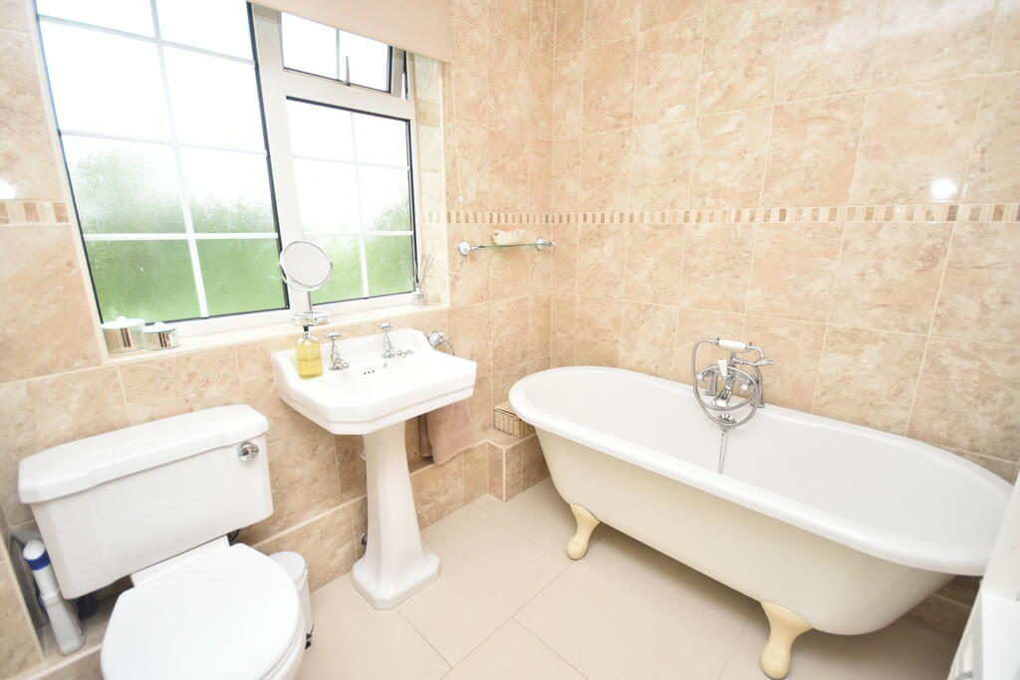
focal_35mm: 15
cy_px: 340
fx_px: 425
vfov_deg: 77.3
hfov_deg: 100.4
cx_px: 510
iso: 800
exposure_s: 1/160
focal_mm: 10
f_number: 4.5
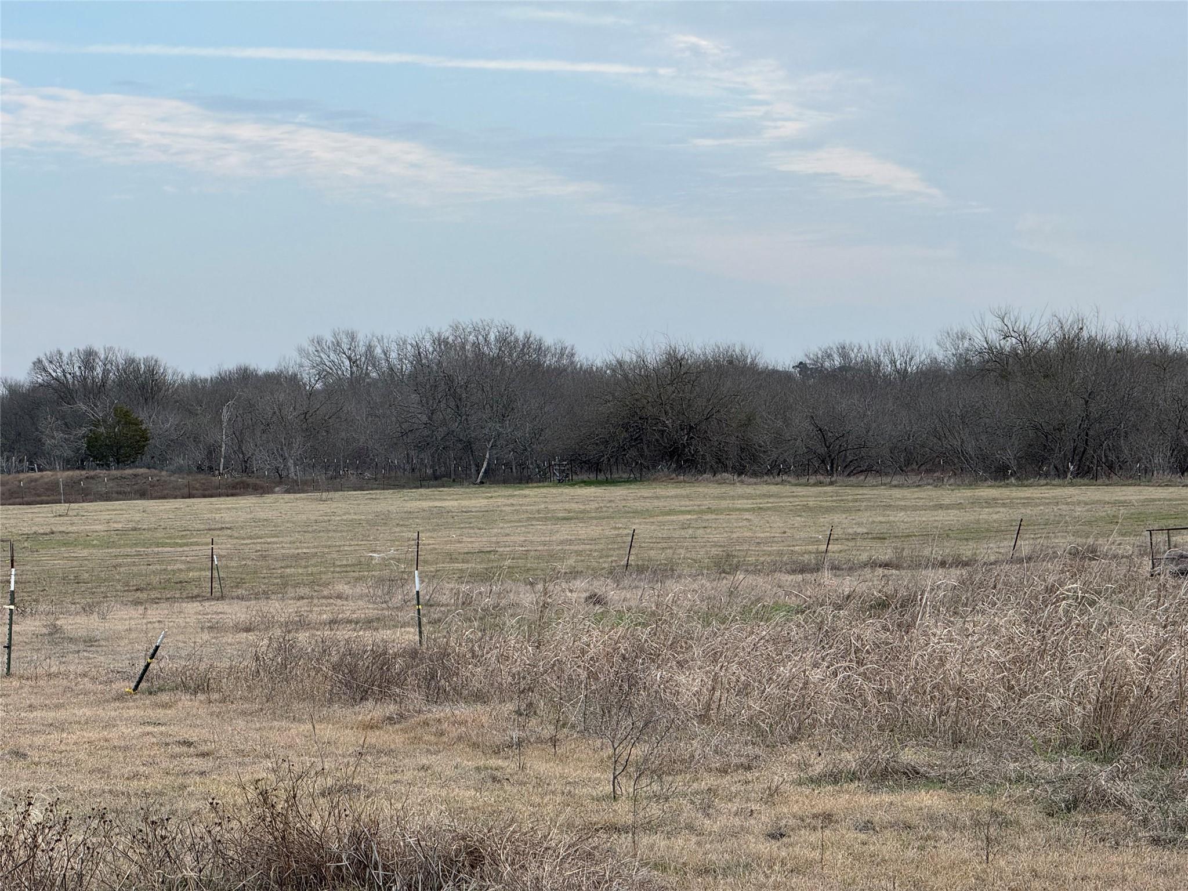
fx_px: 4118
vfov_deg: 12.3
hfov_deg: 16.4
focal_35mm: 120
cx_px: 594
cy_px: 446
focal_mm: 15.66
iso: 50
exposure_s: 1/470
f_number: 2.8
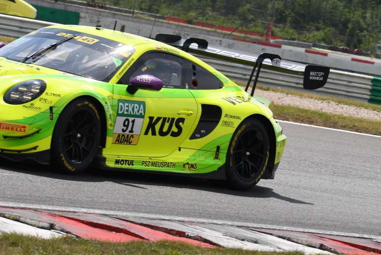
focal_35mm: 221
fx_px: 2340
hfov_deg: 9.3
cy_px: 104
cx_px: 129
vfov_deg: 6.2
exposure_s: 1/640
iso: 100
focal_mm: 90
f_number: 6.3
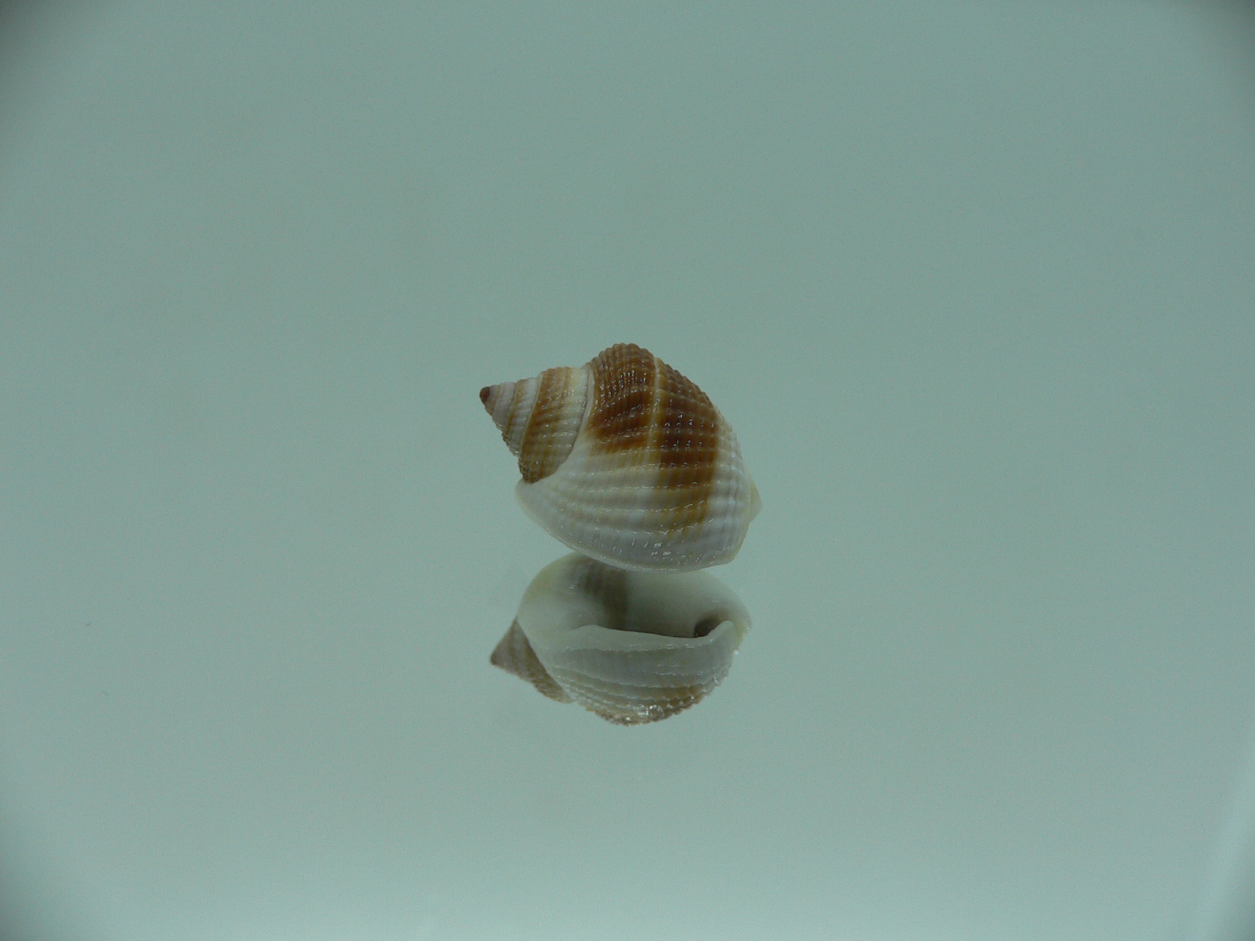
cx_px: 628
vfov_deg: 40.7
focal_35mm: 35
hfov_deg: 52.6
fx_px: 1269
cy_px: 470
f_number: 2.8
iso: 80
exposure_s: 1/80
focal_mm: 4.6
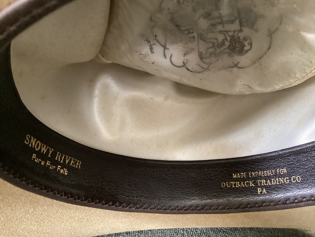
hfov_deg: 58.3
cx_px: 158
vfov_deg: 45.4
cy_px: 118
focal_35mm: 31
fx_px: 282
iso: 320
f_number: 2.4
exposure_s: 1/50
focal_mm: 3.3
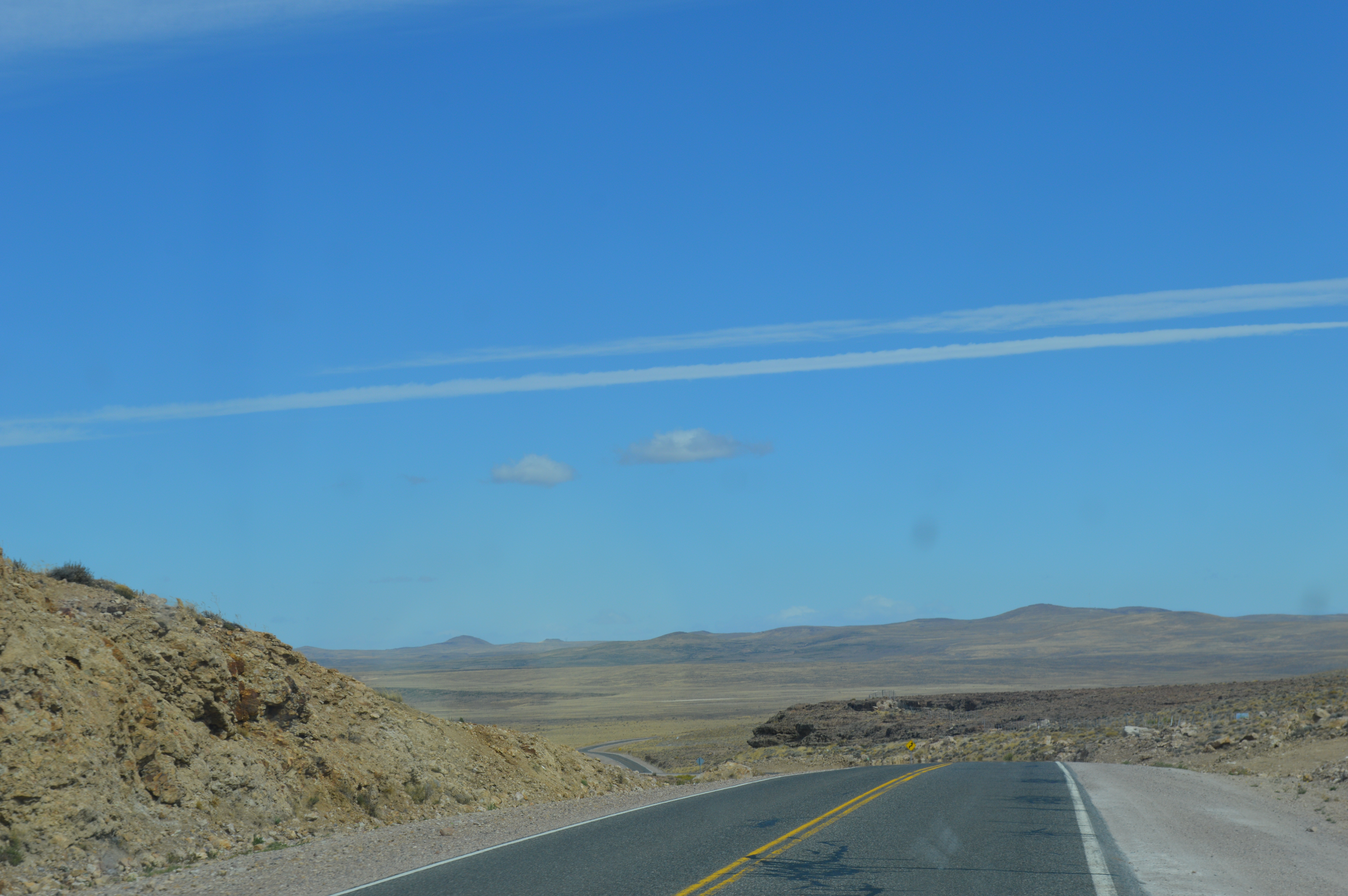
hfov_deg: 26.0
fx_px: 2918
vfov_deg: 17.5
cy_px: 448
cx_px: 674
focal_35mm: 78
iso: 100
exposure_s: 1/320
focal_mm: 52
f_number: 9
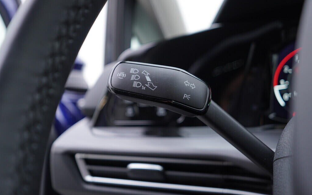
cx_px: 156
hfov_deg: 52.7
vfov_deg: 34.4
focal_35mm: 37
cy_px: 94
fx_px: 315
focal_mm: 24
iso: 125
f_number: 2.8
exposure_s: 1/40
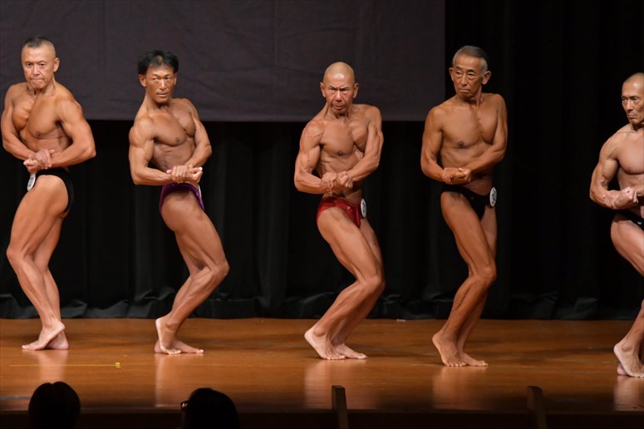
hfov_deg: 7.6
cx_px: 322
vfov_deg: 5.1
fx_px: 4828
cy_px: 214
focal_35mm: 270
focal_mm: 180
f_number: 5.6
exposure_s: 1/400
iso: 5000
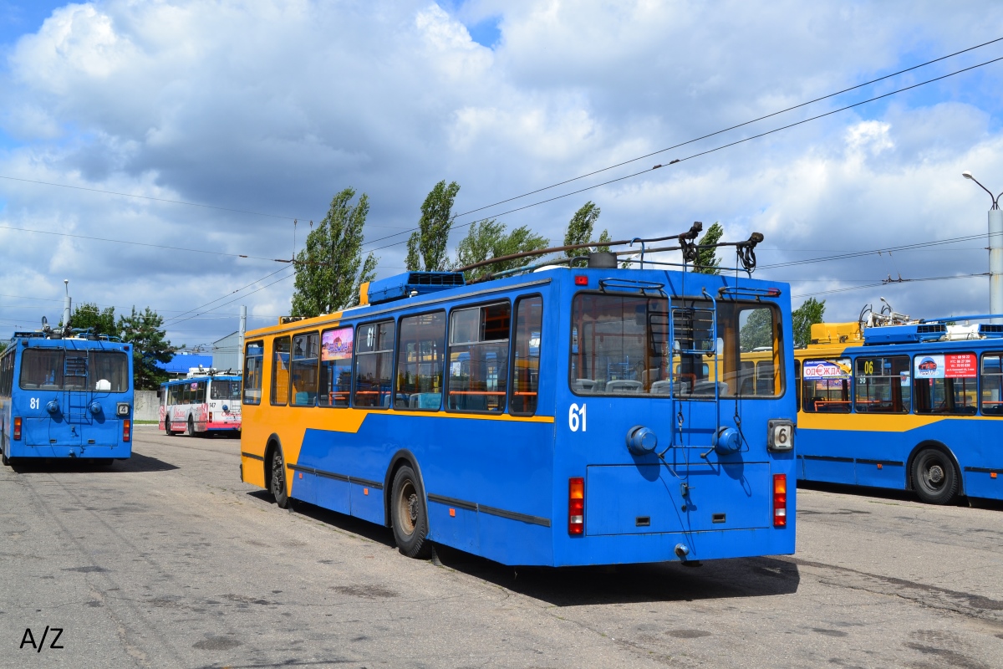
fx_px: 1170
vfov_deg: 31.9
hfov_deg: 46.4
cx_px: 502
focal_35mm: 42
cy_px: 334
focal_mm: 28
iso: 200
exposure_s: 1/320
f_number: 10
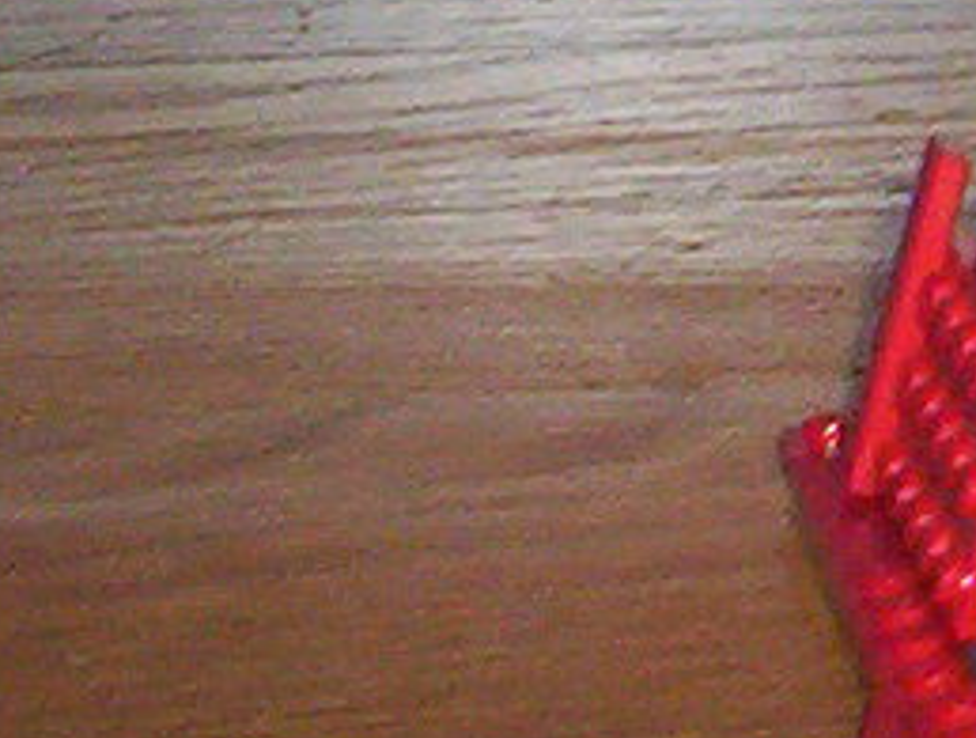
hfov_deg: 7.5
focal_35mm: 240
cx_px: 2678
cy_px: -753
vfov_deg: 6.1
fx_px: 6786
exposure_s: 1/60
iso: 140
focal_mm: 4.99
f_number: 4.5
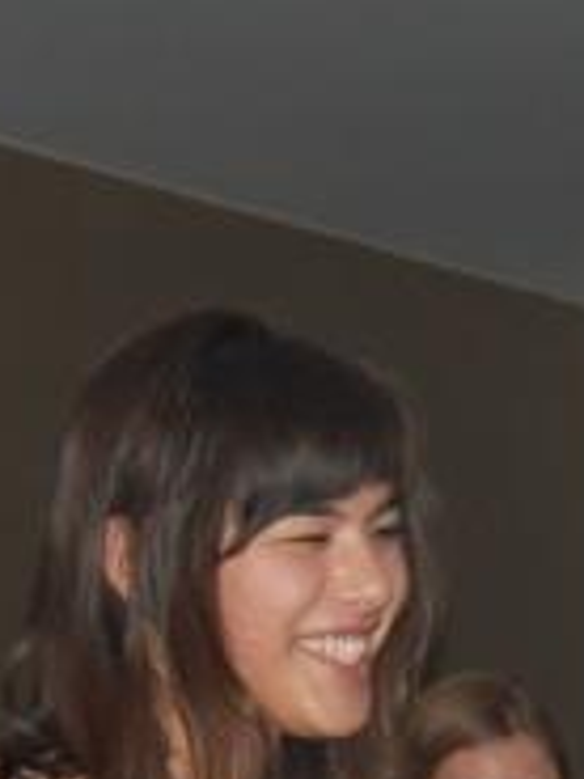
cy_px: 993
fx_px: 5781
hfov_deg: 5.8
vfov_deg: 7.6
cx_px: 224
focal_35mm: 257
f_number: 4.5
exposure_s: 1/60
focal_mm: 32
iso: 400
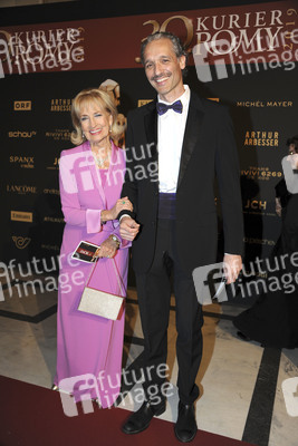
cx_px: 149
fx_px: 422
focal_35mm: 34
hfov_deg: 38.9
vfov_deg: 55.8
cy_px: 223
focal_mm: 34
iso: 800
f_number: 3.8
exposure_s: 1/250
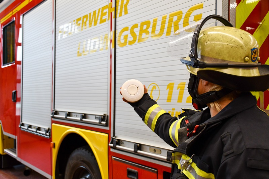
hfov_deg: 49.6
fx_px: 291
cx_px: 134
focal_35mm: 39
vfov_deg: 34.2
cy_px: 90
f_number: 3.8
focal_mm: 26
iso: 800
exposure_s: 1/200
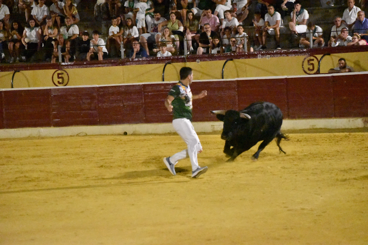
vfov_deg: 9.0
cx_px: 184
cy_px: 122
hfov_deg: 13.4
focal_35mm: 153
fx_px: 1564
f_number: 5
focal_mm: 102
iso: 25600
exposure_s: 1/400
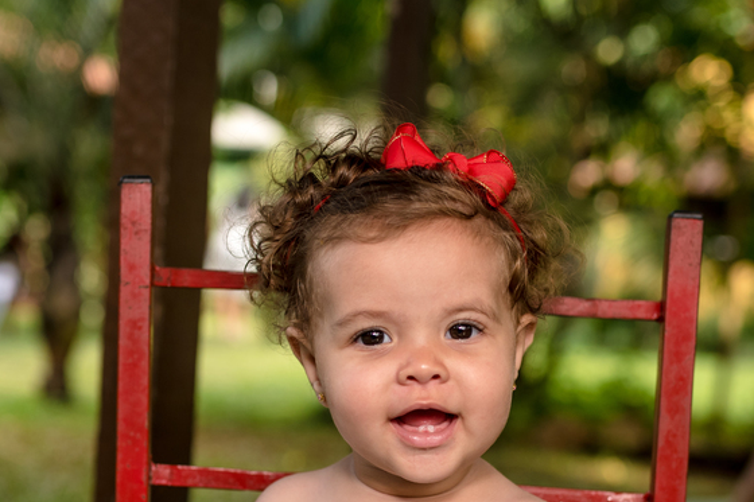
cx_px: 329
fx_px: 1570
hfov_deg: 27.0
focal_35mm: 75
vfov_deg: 17.9
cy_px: 465
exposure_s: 1/640
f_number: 2.5
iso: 250
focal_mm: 35
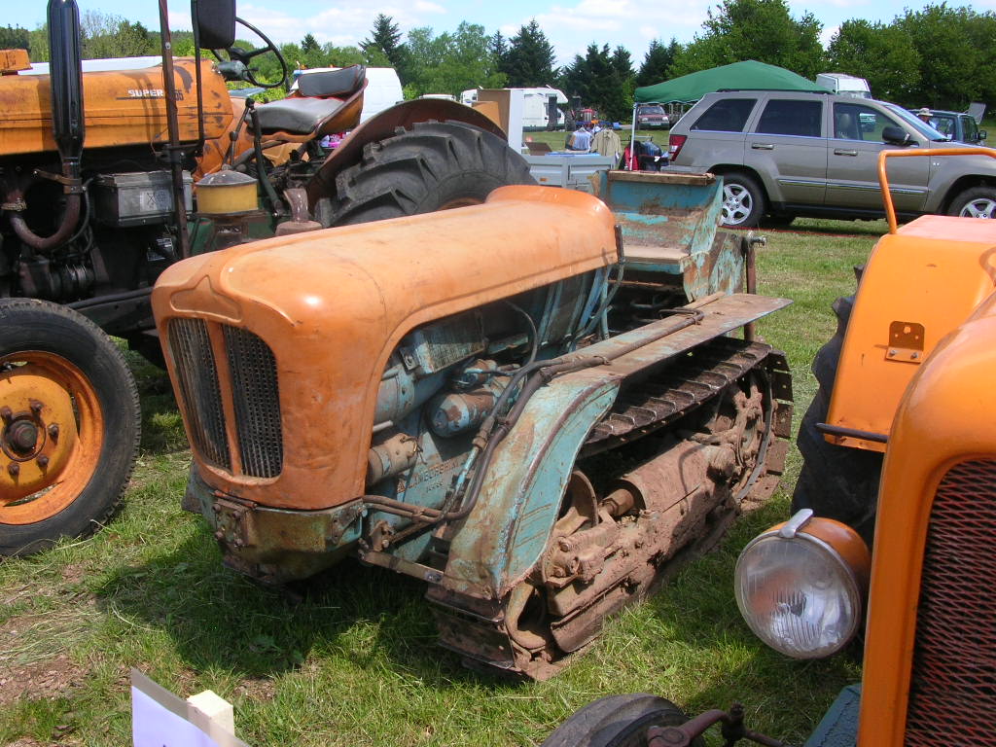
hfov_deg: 52.6
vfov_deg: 40.7
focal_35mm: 35
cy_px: 374
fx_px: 1007
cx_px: 498
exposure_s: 1/153
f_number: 5.6
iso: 50
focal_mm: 5.8
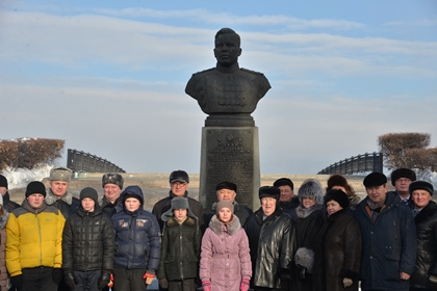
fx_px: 947
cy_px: 146
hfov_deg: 26.0
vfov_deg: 17.5
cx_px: 218
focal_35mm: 78
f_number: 8
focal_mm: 78
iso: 140
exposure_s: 1/250
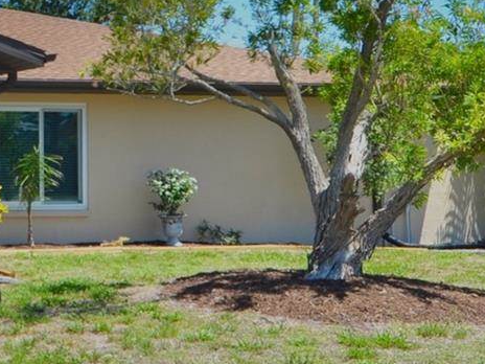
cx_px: -141
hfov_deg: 15.7
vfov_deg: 12.4
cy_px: 81
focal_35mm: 119
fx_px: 1667
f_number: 8
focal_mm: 24
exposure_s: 1/250
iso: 110
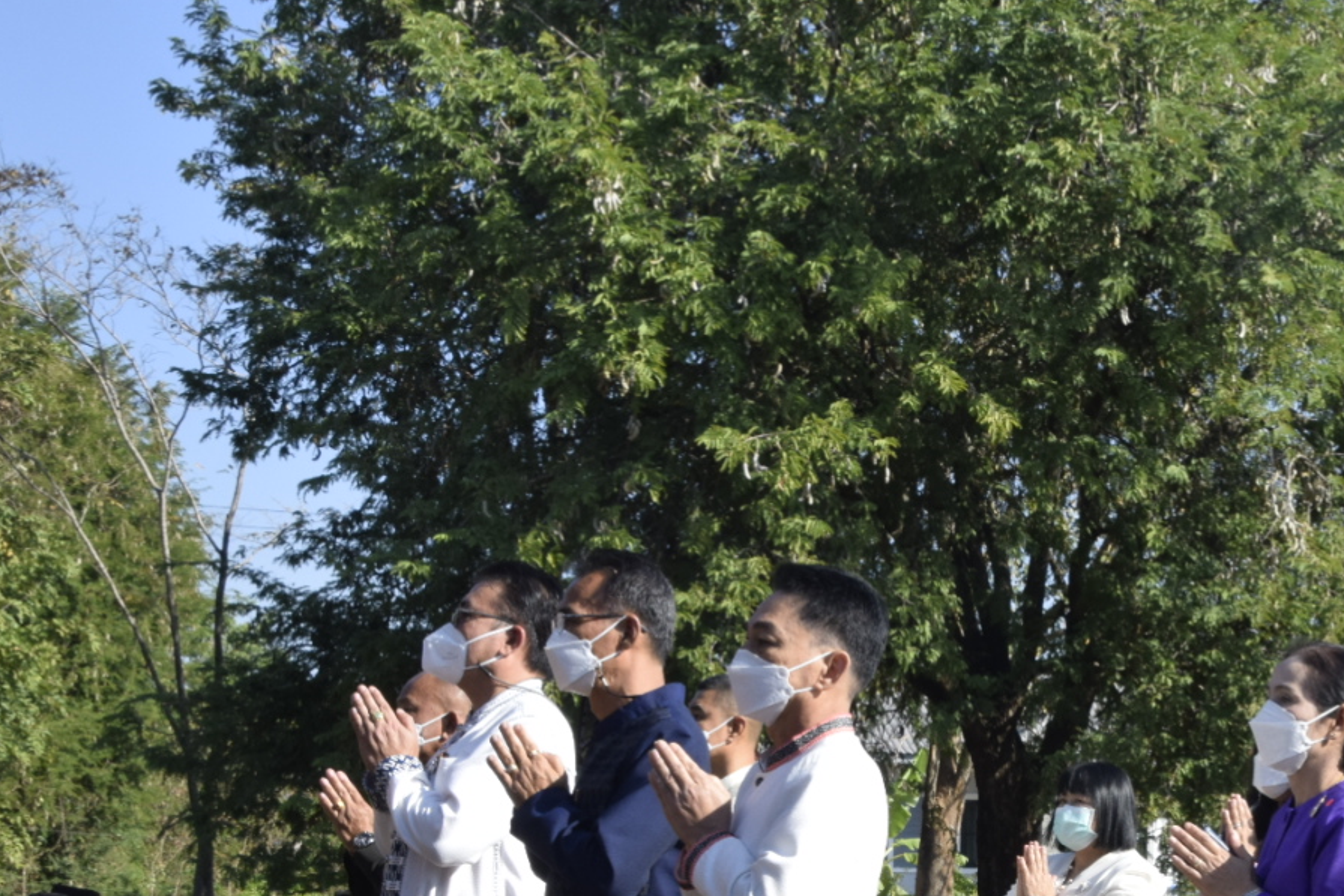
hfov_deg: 26.0
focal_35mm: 76
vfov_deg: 17.8
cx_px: 1138
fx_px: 2838
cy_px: 752
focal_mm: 28
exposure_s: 1/200
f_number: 18
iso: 400
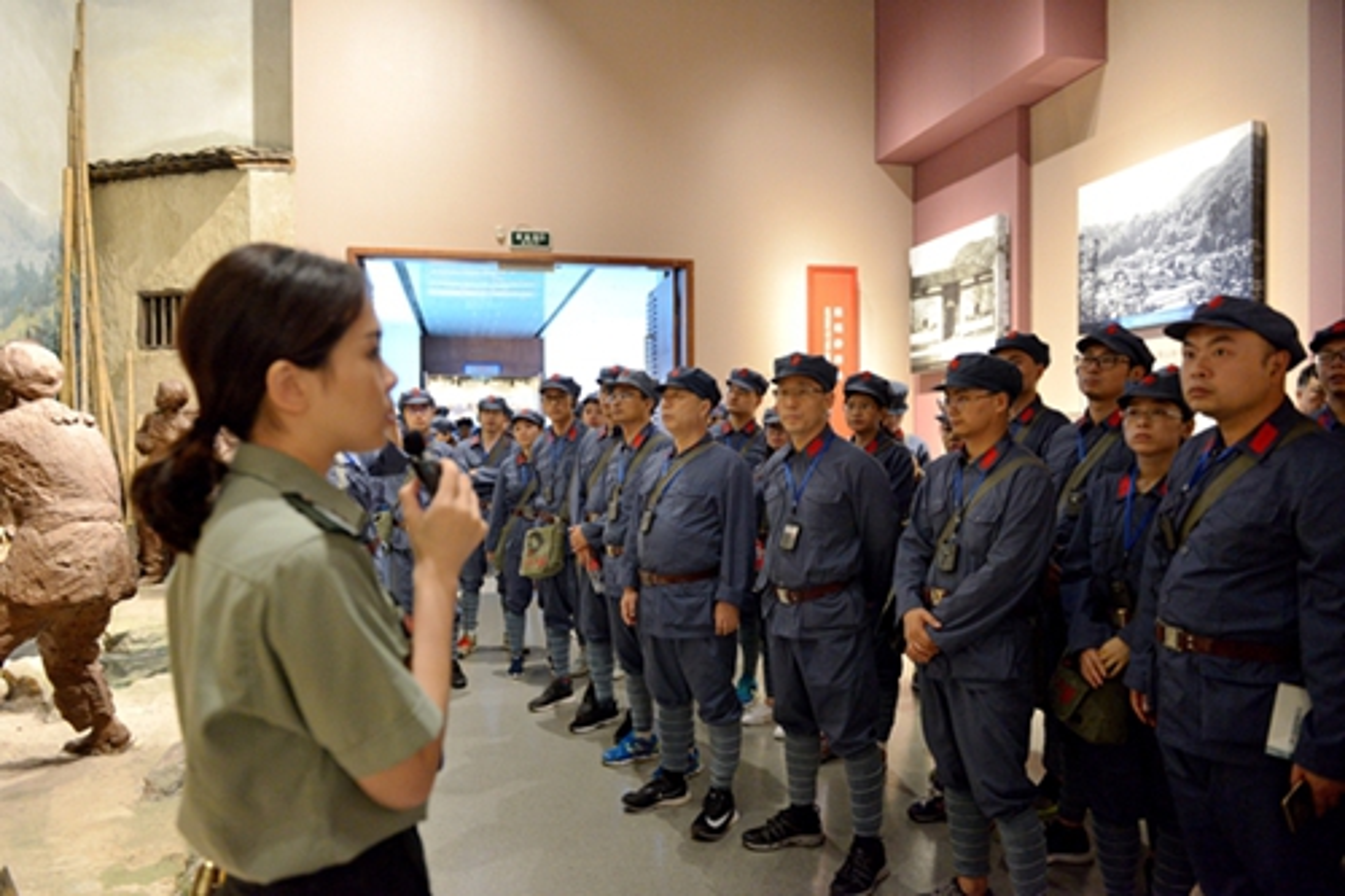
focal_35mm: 24
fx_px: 896
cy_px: 448
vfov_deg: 53.1
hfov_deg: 73.8
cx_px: 672
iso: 4000
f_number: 2.8
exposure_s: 1/50
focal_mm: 24
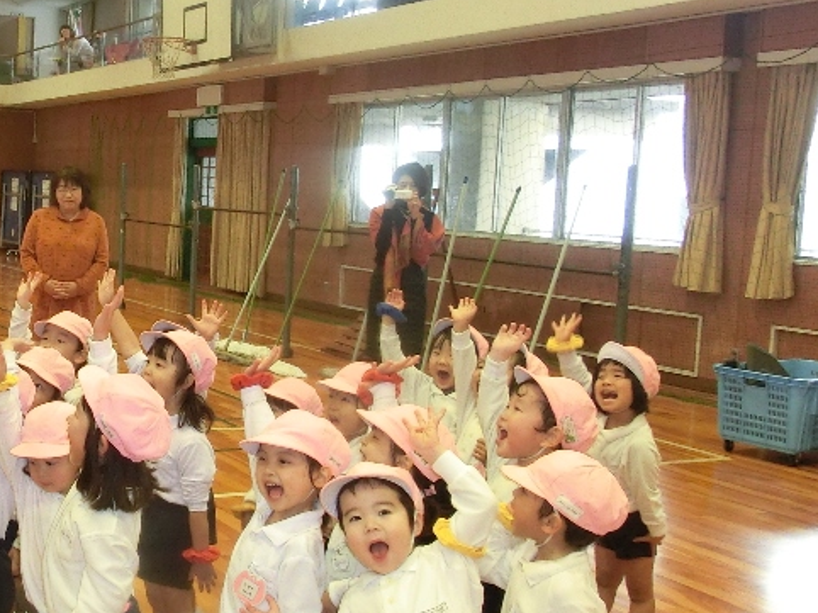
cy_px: 299
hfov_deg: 34.7
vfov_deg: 28.5
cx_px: 34
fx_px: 1205
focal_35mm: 51
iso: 320
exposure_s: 1/60
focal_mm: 4.24
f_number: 3
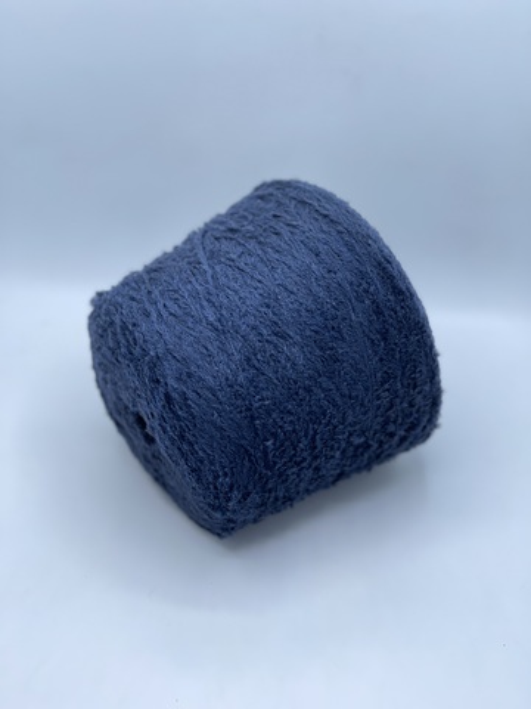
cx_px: 266
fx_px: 1309
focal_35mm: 64
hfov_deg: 22.9
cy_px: 354
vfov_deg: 30.3
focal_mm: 7.5
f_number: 2.2
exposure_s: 1/121
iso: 25
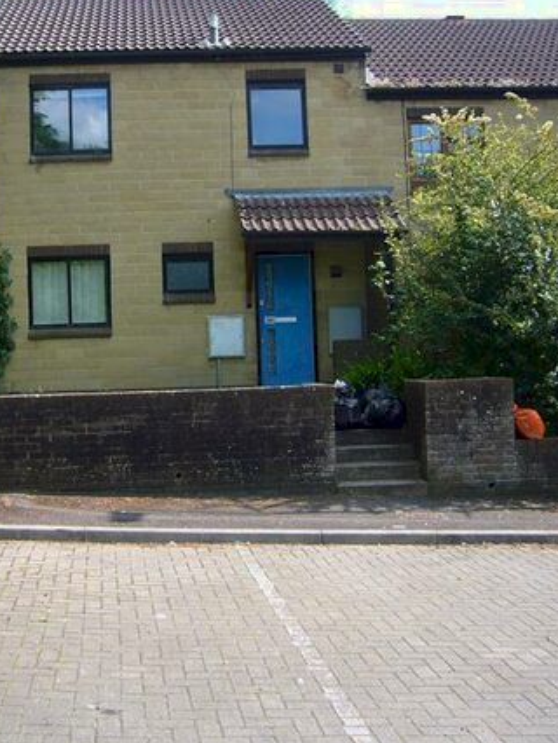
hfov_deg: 31.4
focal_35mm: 46
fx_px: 988
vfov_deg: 41.0
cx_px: 201
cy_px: 299
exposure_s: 1/400
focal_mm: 4.6
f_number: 2.8
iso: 80
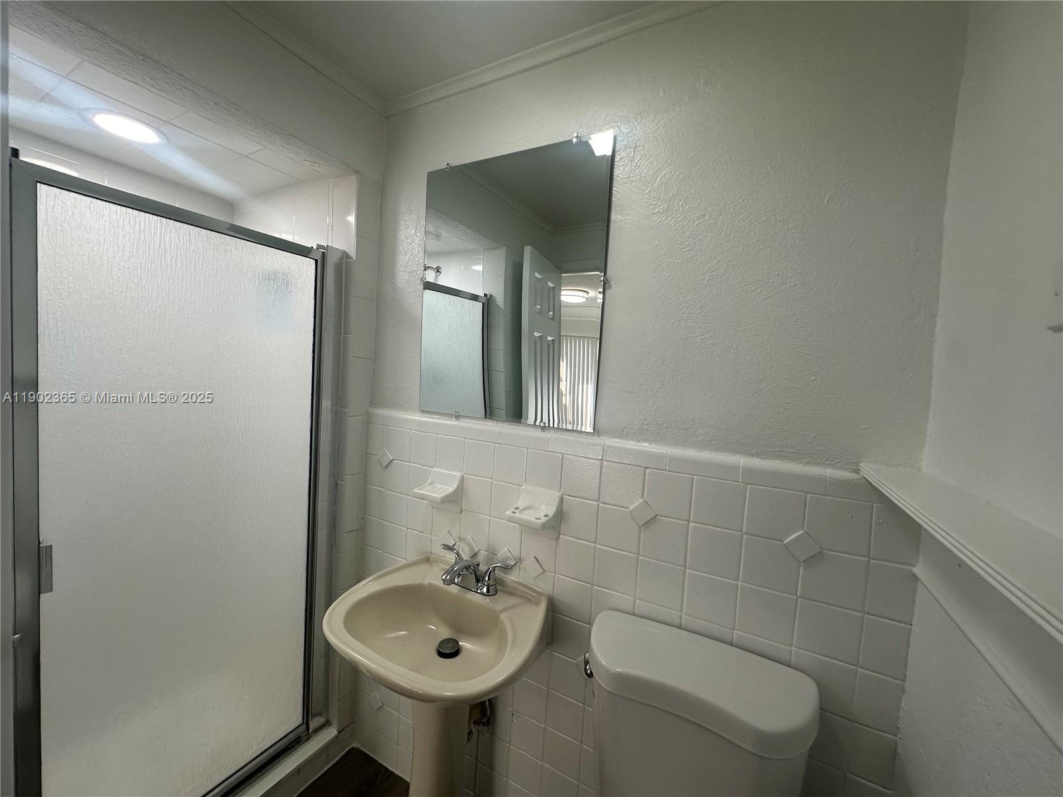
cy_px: 398
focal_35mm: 14
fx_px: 430
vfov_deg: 85.7
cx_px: 532
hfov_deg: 102.1
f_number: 2.2
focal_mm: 2.22
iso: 100
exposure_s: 1/120
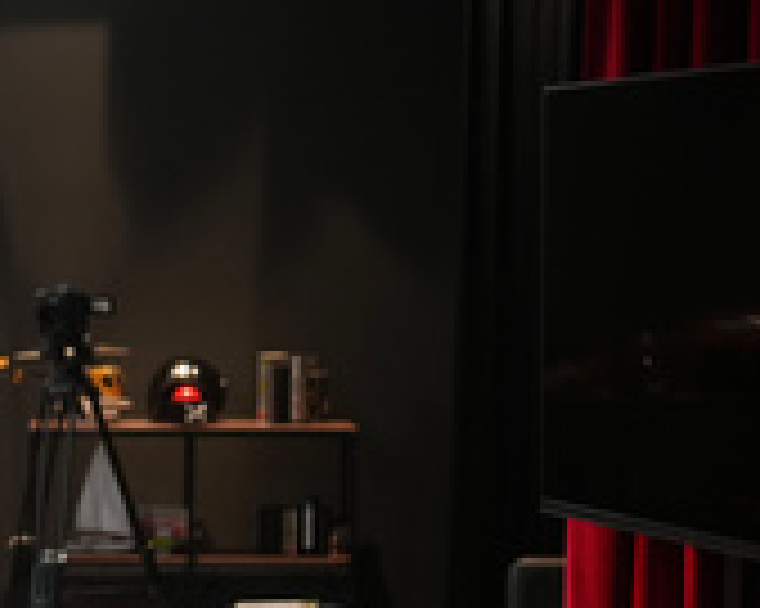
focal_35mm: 142
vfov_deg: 10.8
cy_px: 471
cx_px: -333
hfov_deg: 12.9
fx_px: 3192
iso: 1000
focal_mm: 50
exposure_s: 1/500
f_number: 1.2
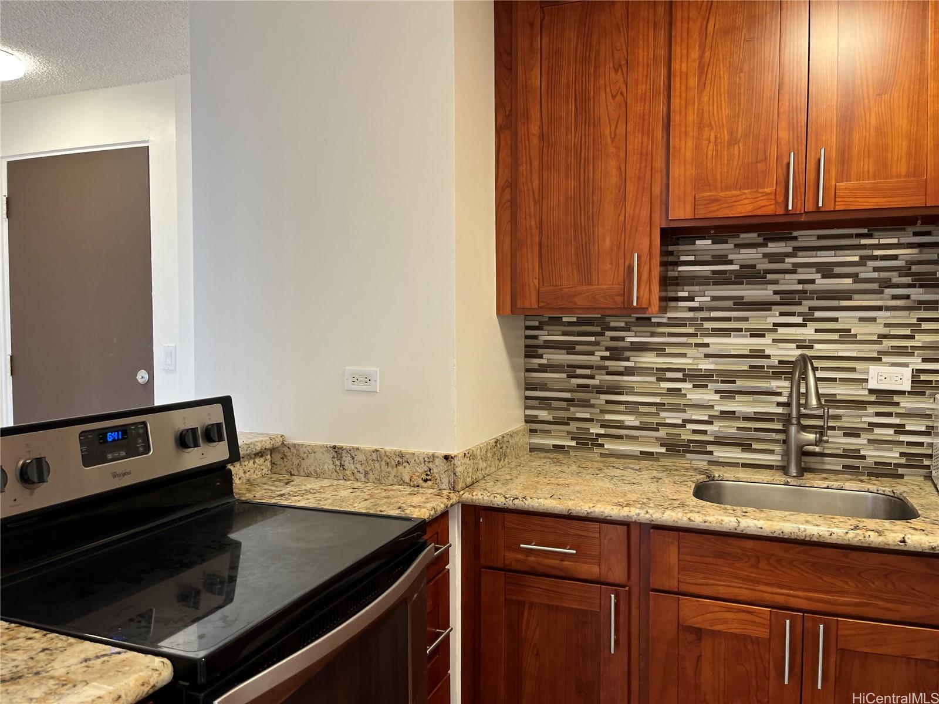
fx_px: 705
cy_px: 352
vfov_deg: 53.1
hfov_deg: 67.3
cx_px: 470
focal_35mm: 26
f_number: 1.6
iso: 80
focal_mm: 5.1
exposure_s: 1/60
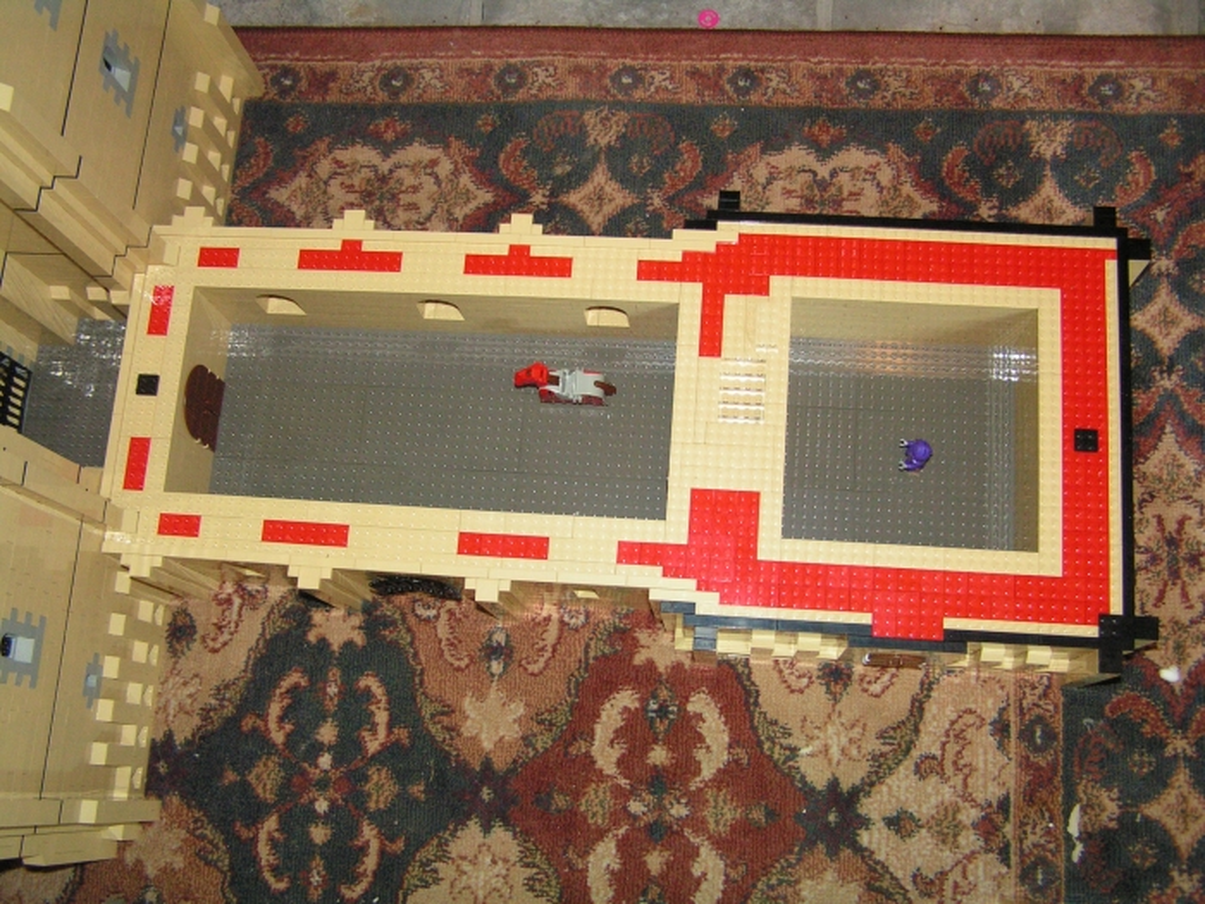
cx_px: 602
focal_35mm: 38
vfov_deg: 37.7
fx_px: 1323
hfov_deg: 49.0
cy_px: 452
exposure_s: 1/40
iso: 200
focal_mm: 6.3
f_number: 2.8
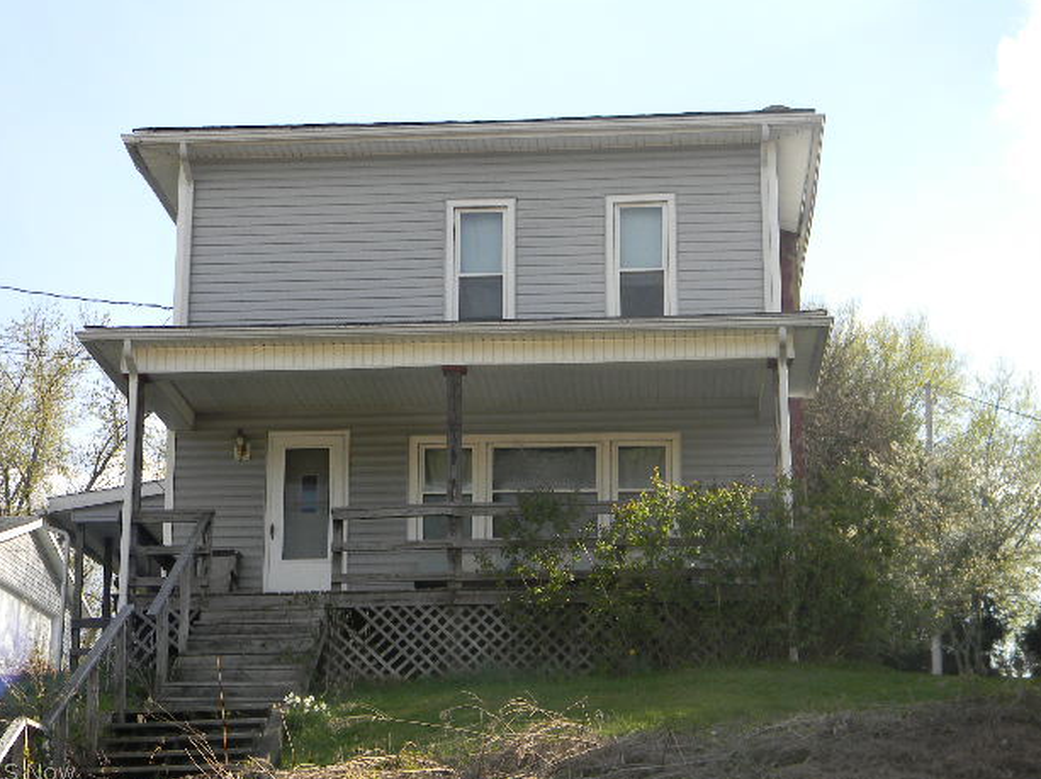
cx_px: 509
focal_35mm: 70
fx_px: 2104
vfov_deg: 21.0
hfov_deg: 27.8
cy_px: 384
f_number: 4.3
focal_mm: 12.2
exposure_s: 1/245
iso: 80
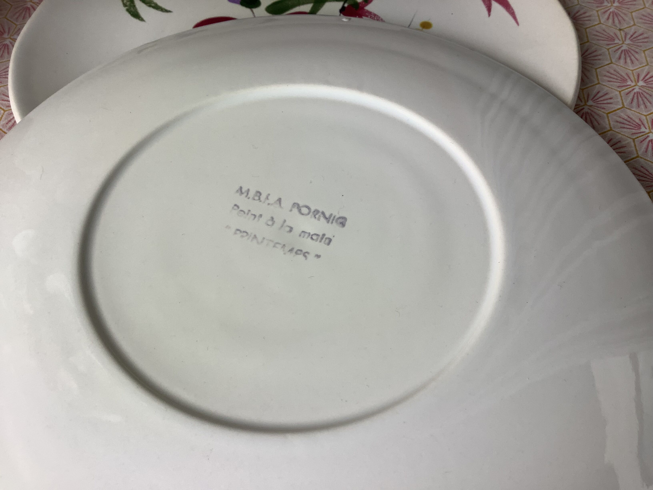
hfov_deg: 58.4
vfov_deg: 45.4
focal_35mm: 31
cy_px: 245
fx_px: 585
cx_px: 326
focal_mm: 3.3
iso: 25
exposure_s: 1/120
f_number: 2.4
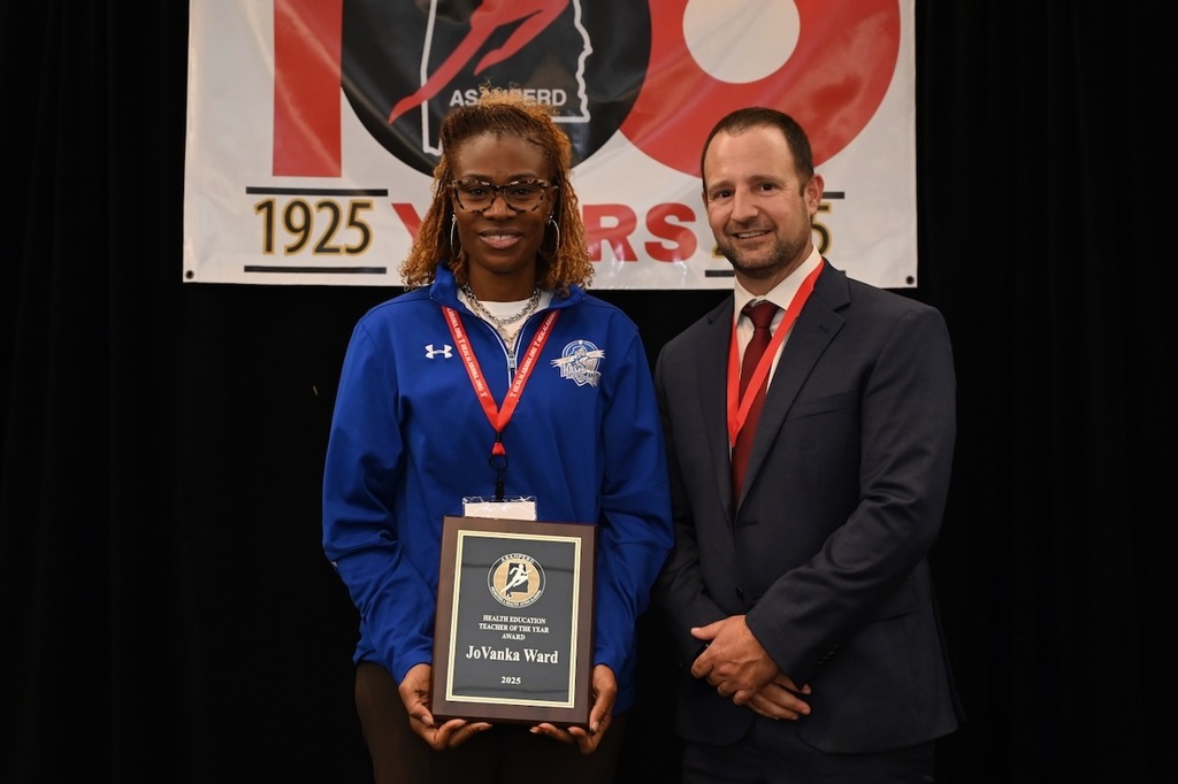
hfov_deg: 37.5
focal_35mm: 53
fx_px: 1734
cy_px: 392
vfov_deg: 25.5
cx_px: 589
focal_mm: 53
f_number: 4
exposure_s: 1/200
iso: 5000
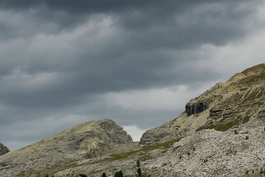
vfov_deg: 9.7
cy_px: 86
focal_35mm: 142
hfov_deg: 14.0
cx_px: 318
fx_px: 1045
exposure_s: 1/125
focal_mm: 25
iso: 200
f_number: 16
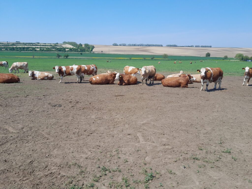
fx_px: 189
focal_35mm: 26
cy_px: 94
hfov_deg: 67.3
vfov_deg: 53.1
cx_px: 126
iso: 40
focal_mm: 4
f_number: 1.8
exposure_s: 1/1321
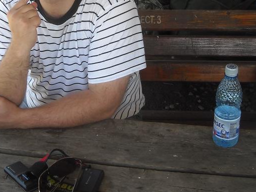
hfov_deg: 30.5
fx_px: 466
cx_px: 89
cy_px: 28
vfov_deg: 22.8
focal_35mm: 63
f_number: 2.8
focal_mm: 5.7
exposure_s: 1/135
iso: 64
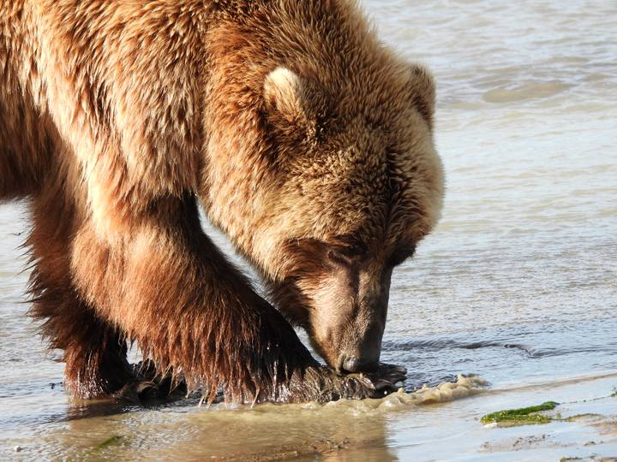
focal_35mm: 380
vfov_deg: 3.9
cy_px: 231
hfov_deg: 5.2
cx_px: 308
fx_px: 6773
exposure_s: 1/250
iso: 125
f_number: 5
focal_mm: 67.8
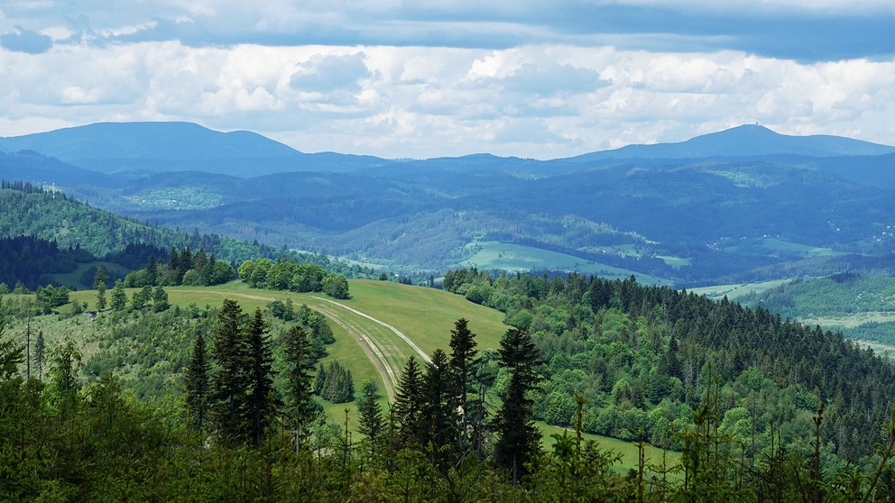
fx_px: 2658
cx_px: 448
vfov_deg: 10.8
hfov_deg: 19.1
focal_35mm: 112
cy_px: 257
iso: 125
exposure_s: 1/800
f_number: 4
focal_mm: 38.86
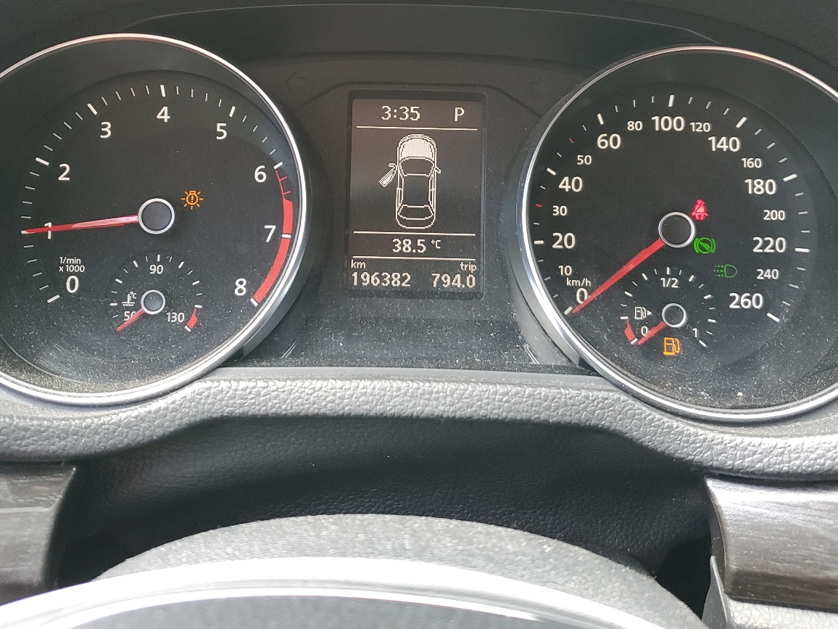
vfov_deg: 39.2
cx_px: 410
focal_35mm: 36
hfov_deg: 51.4
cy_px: 215
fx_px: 872
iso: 98
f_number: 1.5
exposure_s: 1/120
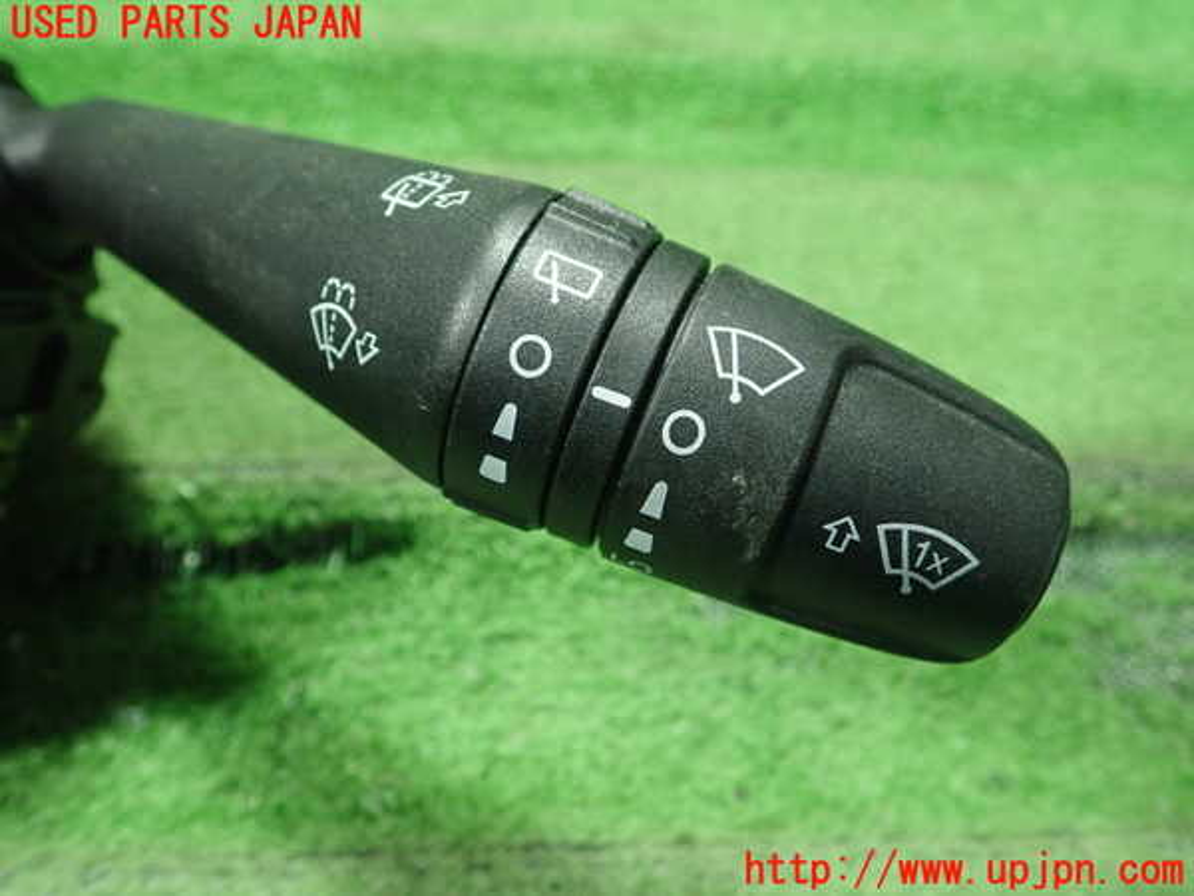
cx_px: 597
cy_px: 448
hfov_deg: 60.0
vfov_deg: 46.8
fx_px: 1035
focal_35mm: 30
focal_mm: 5.5
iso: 800
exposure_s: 1/125
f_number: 2.3
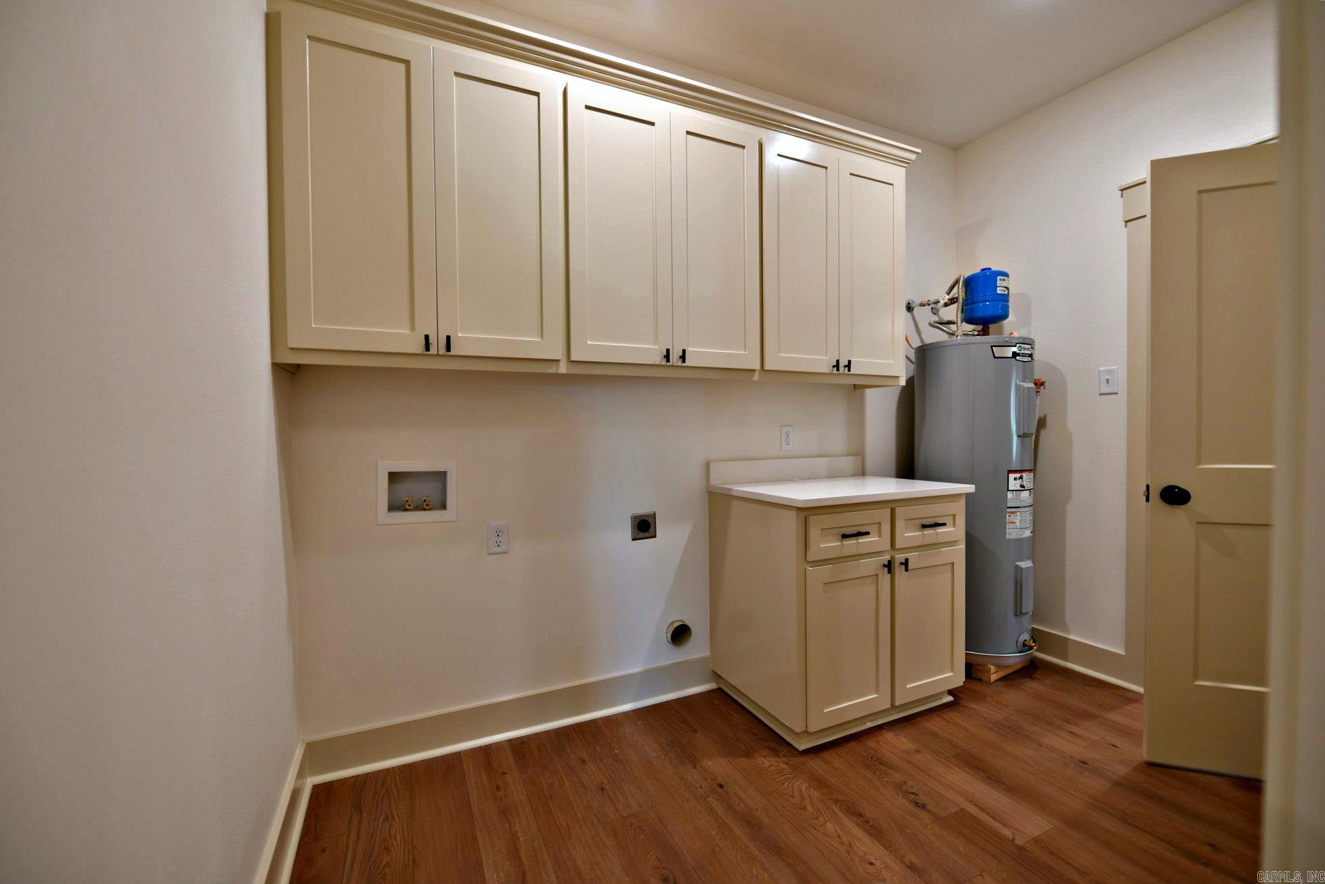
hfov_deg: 104.3
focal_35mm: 14
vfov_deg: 81.2
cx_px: 662
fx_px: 515
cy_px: 442
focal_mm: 14
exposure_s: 1/30
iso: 160
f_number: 2.8
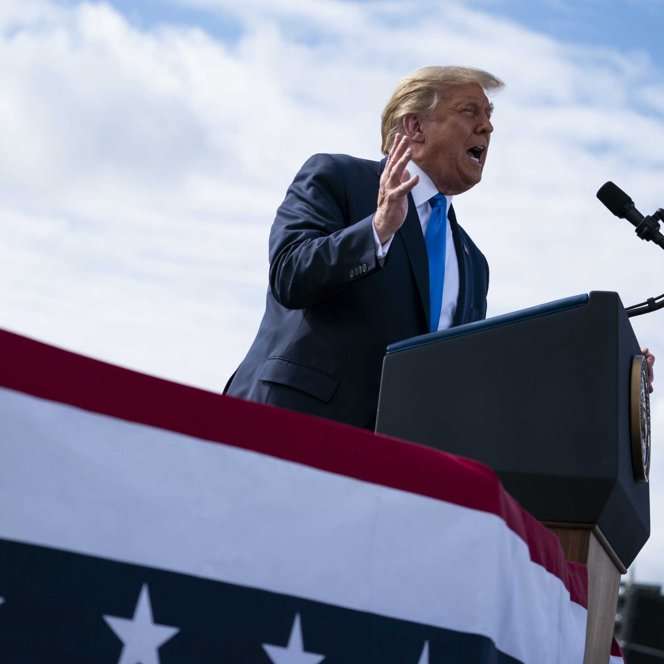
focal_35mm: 128
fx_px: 2778
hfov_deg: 13.6
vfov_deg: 13.6
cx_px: 305
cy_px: 331
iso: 400
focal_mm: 100
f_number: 4.5
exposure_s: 1/4000
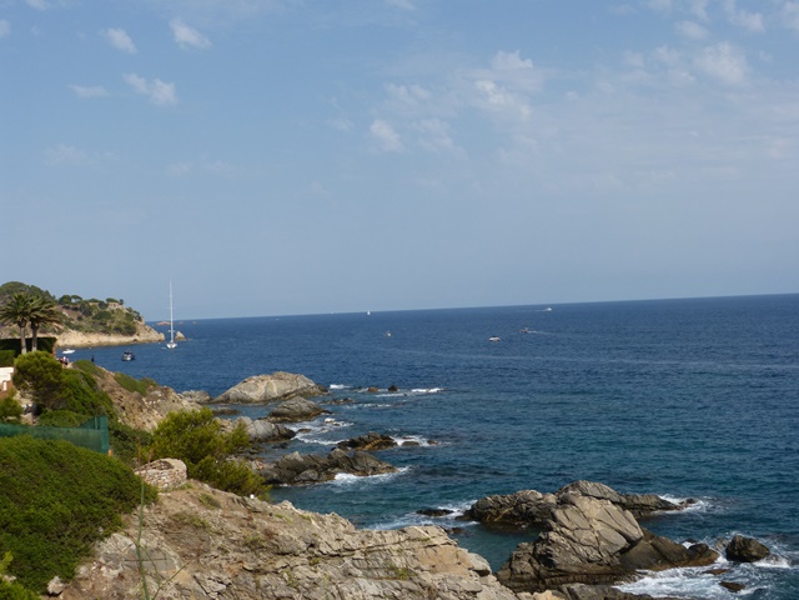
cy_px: 300
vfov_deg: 32.2
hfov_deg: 42.1
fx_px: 1039
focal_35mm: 45
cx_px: 400
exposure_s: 1/1600
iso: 100
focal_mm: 8.1
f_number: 4
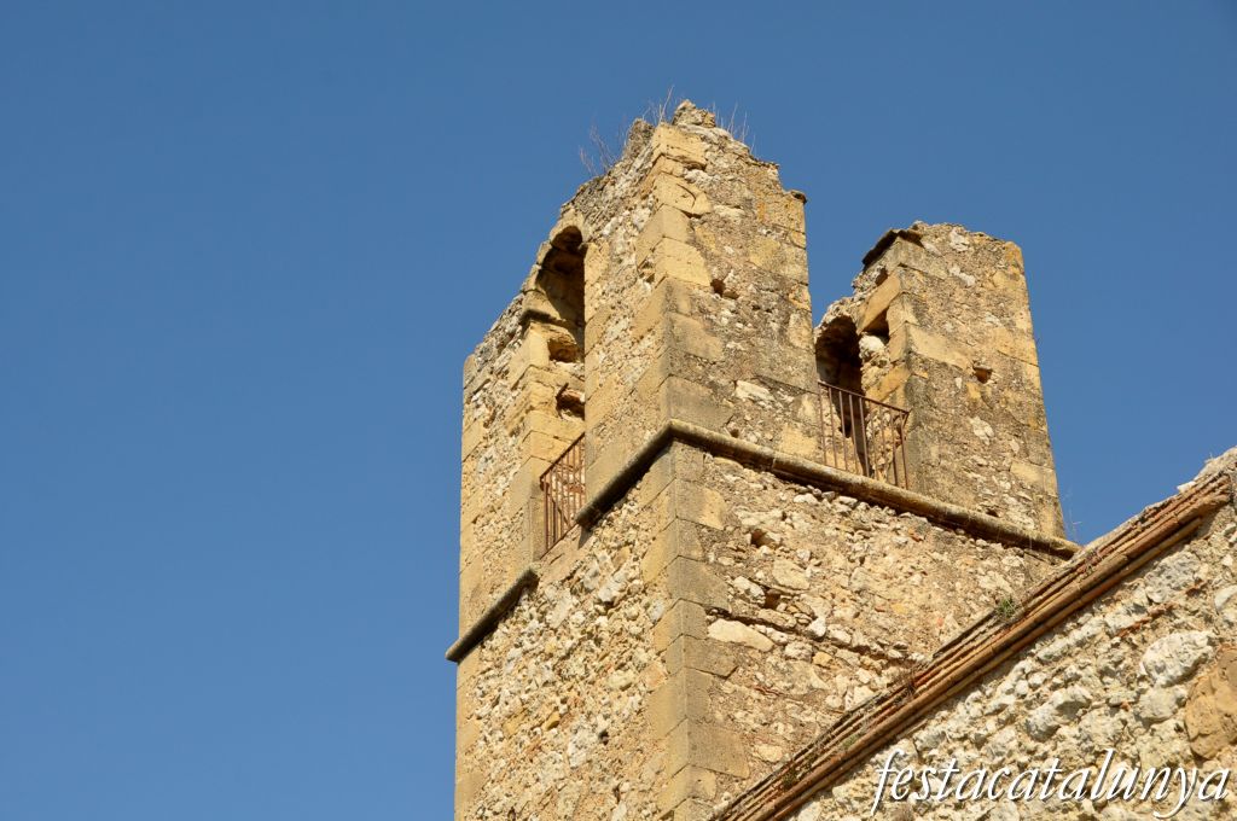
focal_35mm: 63
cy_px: 410
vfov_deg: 21.5
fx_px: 2162
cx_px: 618
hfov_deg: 31.9
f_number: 10
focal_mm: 42
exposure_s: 1/400
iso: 320
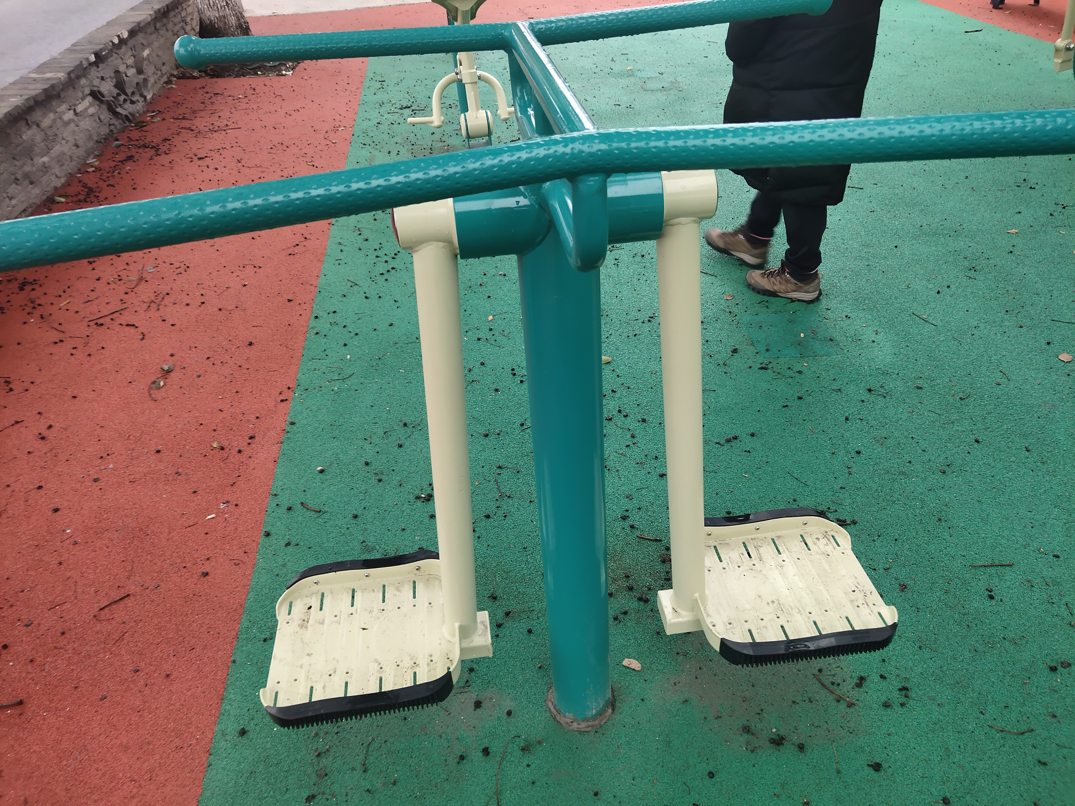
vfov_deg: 46.8
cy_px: 403
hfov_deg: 60.0
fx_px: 932
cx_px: 538
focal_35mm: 30
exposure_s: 1/100
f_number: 1.79
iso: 100
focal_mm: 4.35
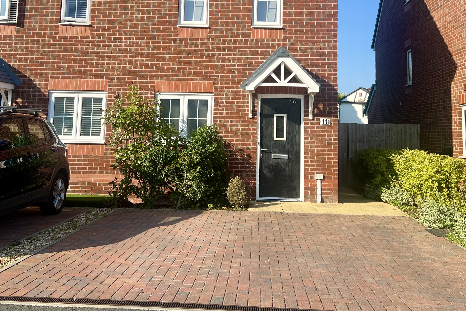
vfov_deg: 34.2
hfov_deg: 50.7
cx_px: 244
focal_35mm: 38
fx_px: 492
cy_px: 73
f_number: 1.5
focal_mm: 5.7
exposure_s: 1/2762
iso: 50
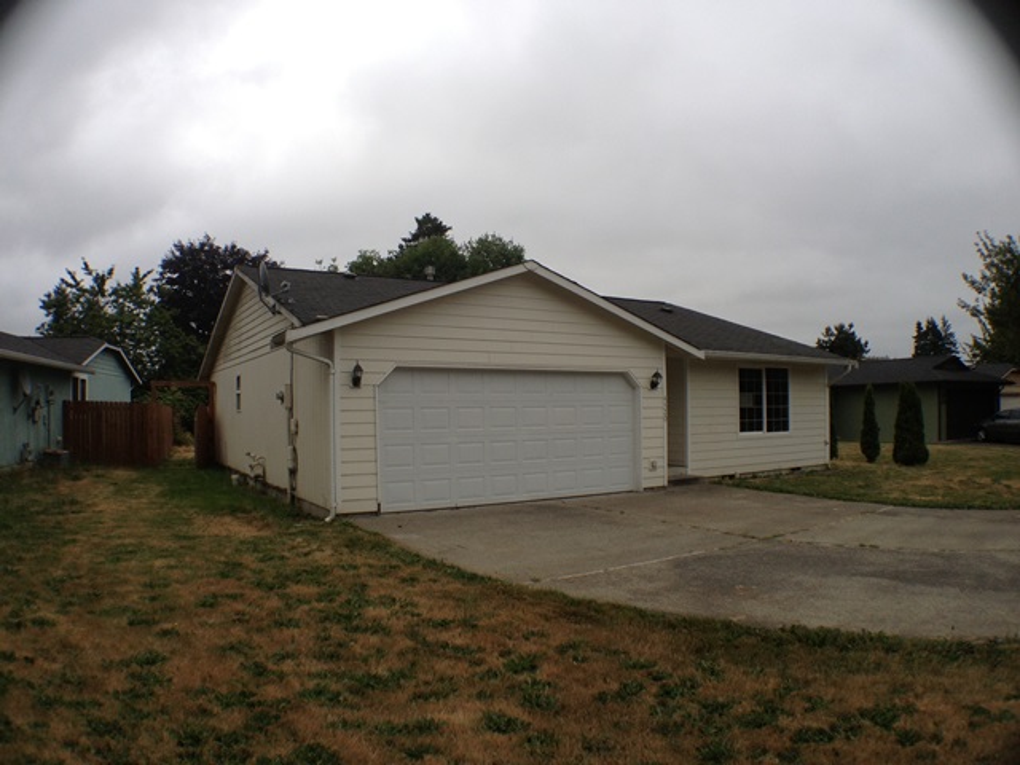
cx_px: 510
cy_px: 382
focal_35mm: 35
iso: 50
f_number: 2.4
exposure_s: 1/968
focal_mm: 4.28
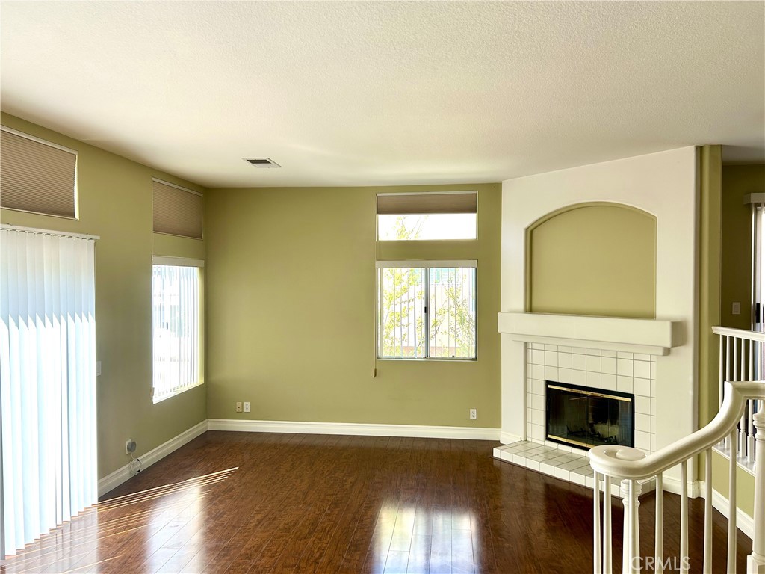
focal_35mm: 26
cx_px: 382
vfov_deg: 53.1
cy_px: 287
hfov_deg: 67.3
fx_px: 575
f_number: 1.5
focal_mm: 5.7
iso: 50
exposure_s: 1/308
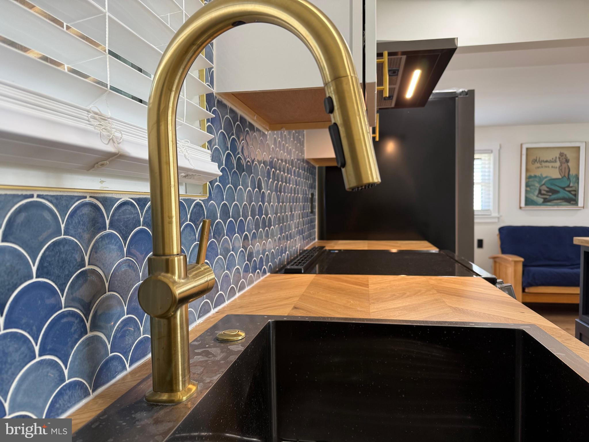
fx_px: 408
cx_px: 294
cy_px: 221
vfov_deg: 56.8
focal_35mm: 24
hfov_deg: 71.6
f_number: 1.78
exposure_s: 1/60
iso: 160
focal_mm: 6.76
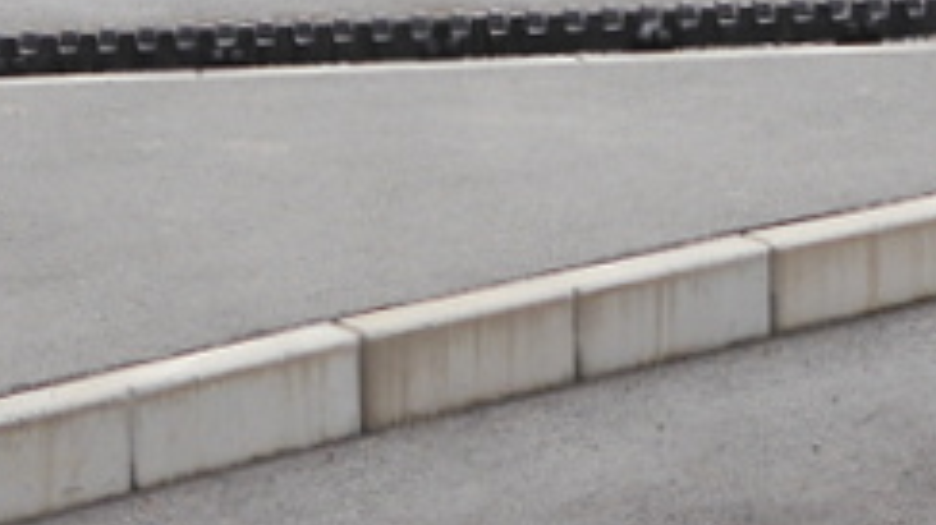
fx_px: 3101
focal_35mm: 125
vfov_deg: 8.9
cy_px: -671
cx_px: 637
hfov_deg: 17.1
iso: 160
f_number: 7.1
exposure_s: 1/400
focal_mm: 14
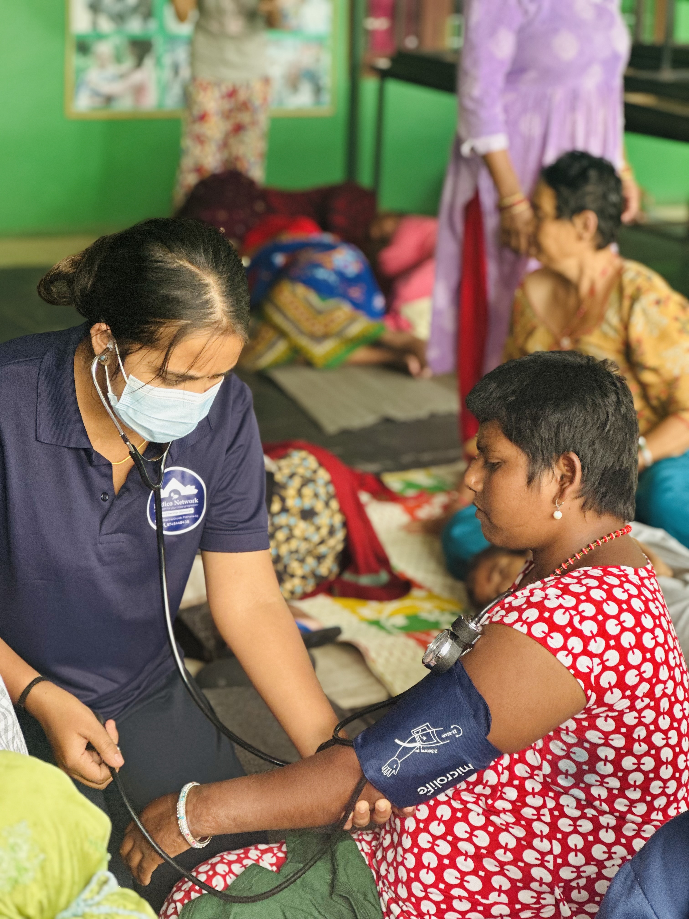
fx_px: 2043
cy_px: 460
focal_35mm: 77
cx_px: 344
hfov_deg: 19.1
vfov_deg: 25.3
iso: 160
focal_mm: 9
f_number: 2.8
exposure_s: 1/121
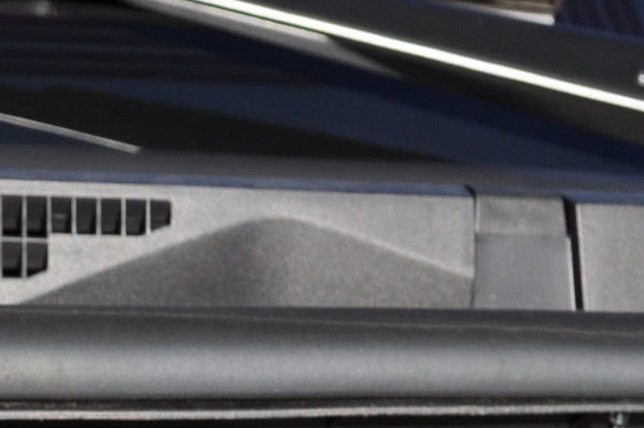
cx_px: -481
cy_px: 798
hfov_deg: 6.7
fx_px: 5377
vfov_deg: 4.5
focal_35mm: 301
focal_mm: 48
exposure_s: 1/250
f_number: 8
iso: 200
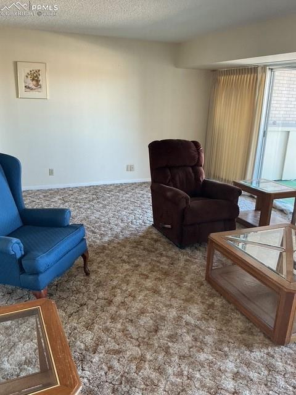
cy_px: 198
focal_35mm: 29
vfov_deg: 61.7
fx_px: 331
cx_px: 148
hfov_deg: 48.2
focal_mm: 3
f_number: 1.8
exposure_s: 1/60
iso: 80
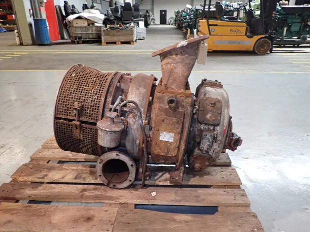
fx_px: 224
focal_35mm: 25
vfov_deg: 54.9
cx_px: 155
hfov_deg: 69.4
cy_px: 116
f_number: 2
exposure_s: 1/30
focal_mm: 4.5
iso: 500
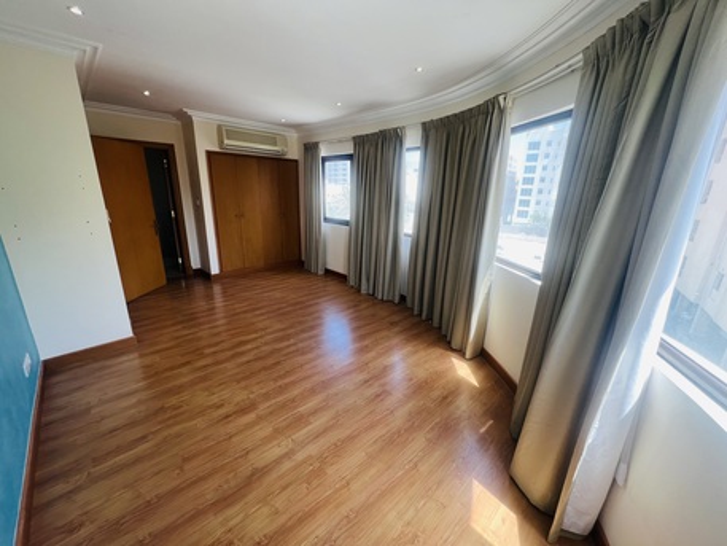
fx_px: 273
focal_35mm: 13
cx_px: 364
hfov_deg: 106.2
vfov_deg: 89.9
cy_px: 273
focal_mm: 1.57
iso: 40
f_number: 1.8
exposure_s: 1/100
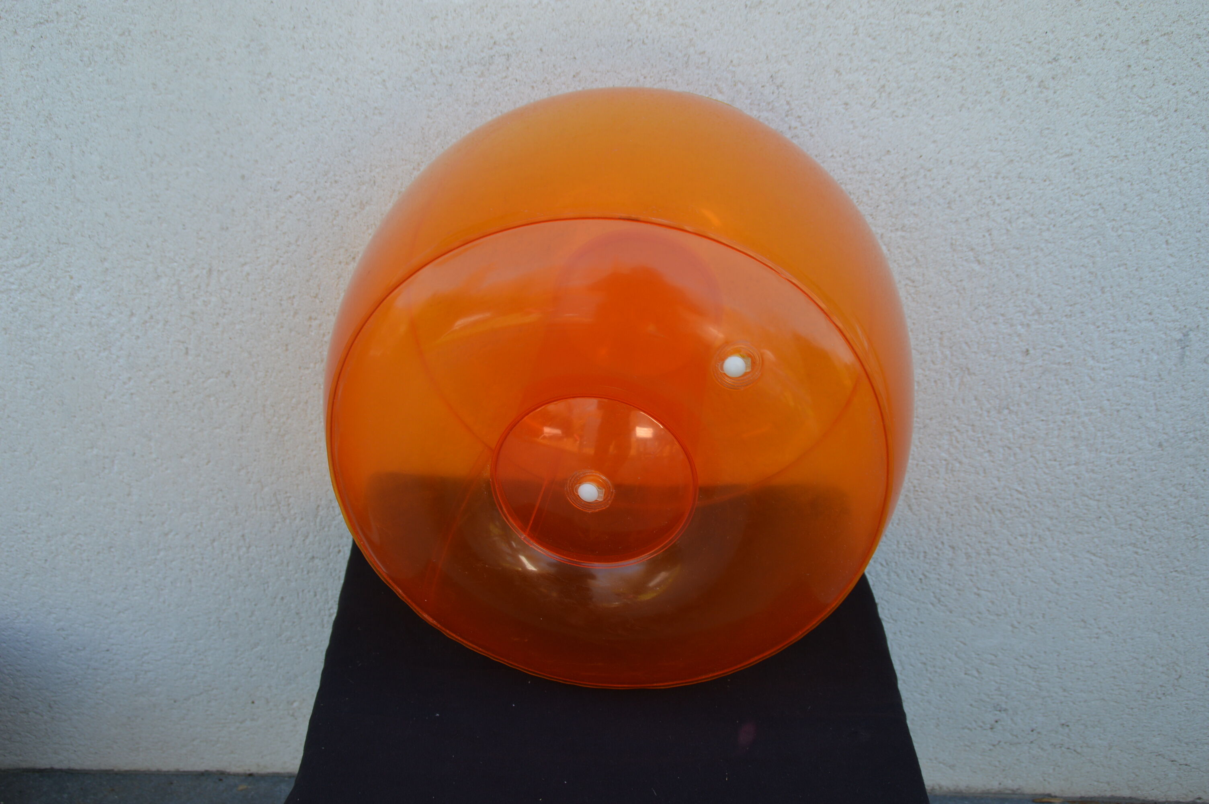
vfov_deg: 31.8
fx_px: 1409
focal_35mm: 42
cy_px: 402
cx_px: 604
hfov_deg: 46.4
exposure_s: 1/125
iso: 125
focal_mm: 28
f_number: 5.6
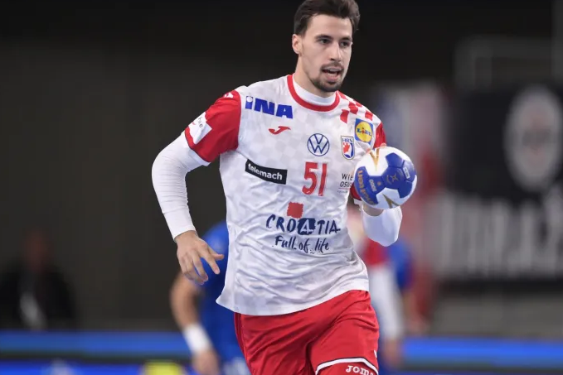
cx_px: 311
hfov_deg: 4.6
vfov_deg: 3.1
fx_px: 7007
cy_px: 173
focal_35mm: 448
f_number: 2.8
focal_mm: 400
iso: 4000
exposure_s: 1/3200
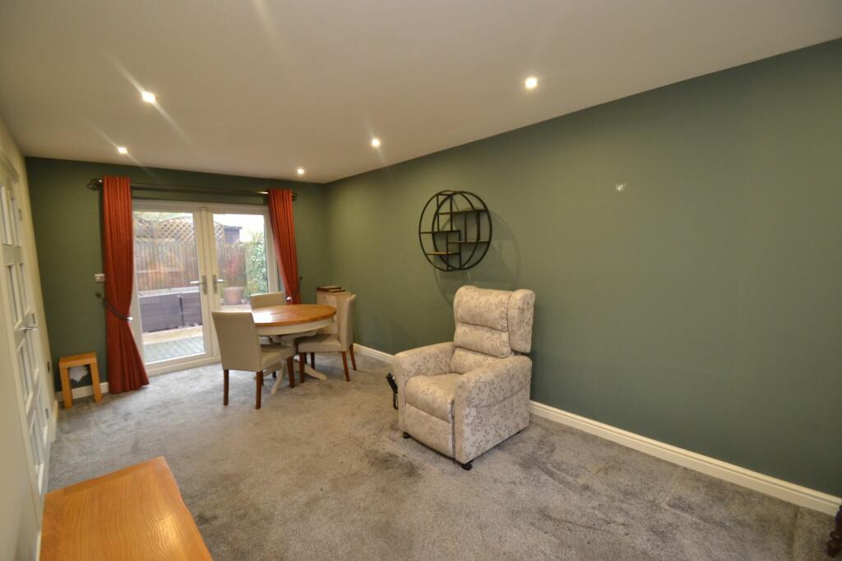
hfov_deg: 100.4
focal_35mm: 15
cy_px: 280
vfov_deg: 77.3
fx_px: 351
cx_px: 421
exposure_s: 1/60
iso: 800
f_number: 3.5
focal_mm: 10
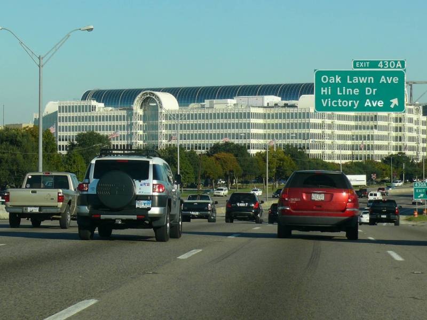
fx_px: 1431
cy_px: 160
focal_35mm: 116
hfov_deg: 17.0
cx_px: 214
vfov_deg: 12.8
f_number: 5.6
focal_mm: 14.3
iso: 100
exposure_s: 1/400
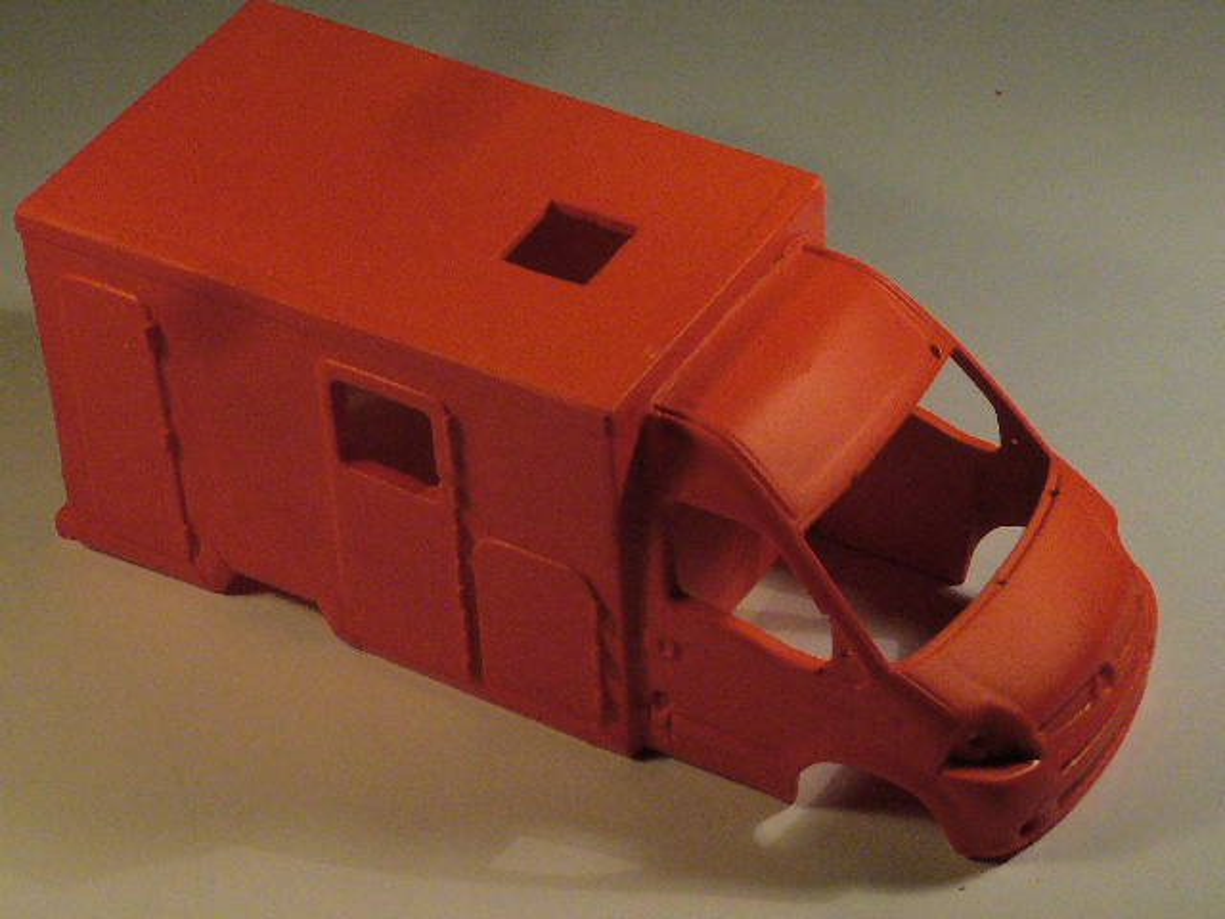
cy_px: 460
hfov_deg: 16.3
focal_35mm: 121
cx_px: 612
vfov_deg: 12.2
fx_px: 4282
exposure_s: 1/320
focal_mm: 16.1
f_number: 4.8
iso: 400
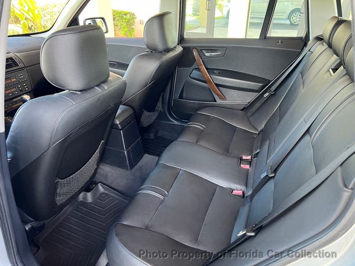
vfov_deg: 53.1
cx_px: 178
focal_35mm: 26
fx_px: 267
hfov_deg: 67.3
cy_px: 133
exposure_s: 1/60
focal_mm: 5.7
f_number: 1.5
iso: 200
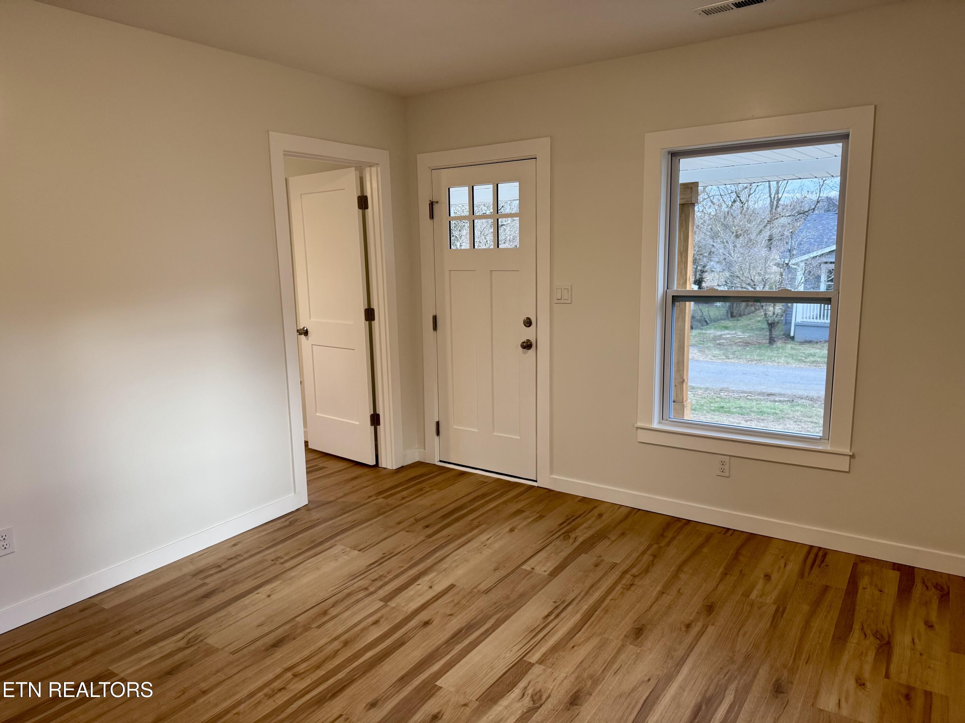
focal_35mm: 24
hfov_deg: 71.6
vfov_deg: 56.8
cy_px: 362
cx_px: 482
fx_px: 669
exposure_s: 1/120
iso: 200
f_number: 1.78
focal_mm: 6.76
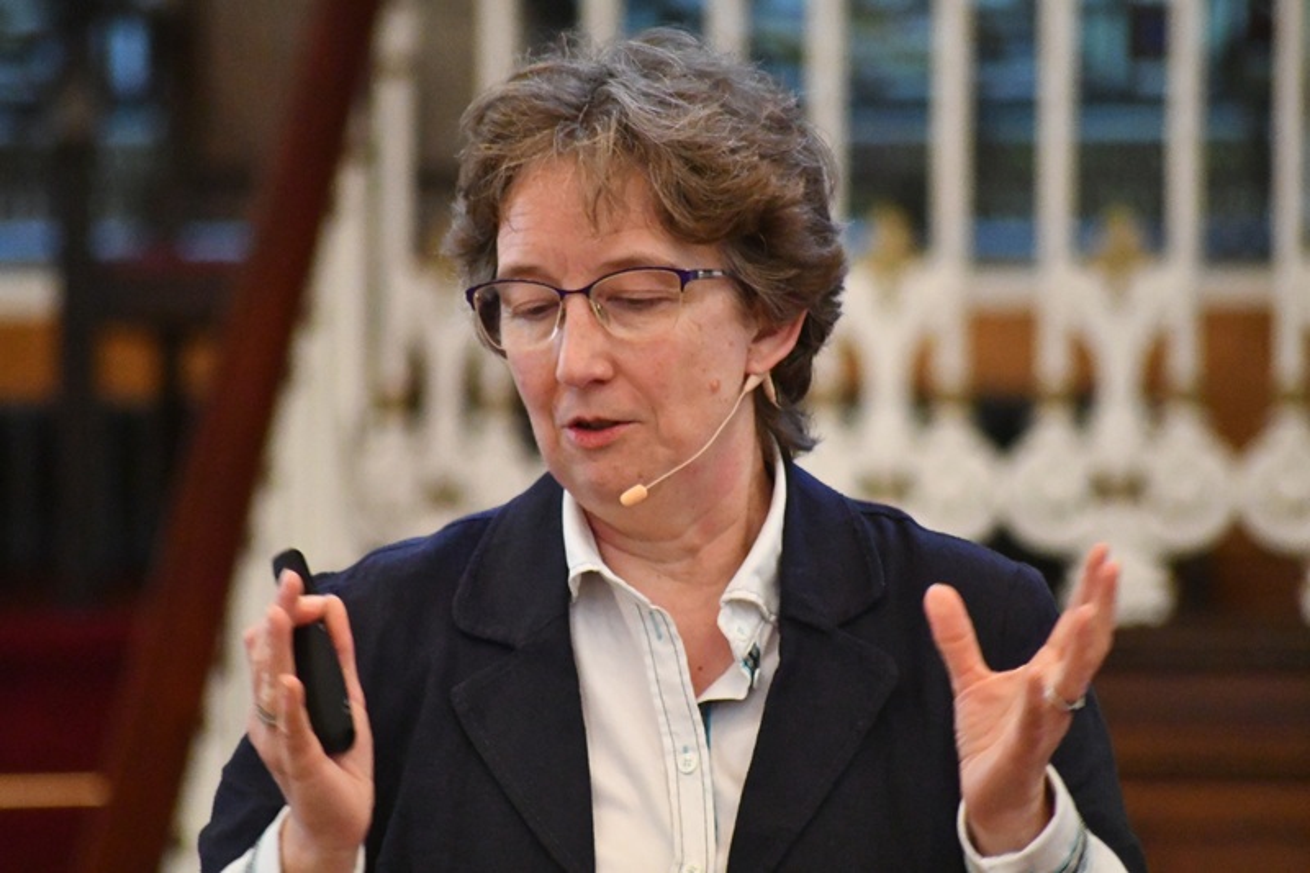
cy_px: 436
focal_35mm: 405
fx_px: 14734
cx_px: 655
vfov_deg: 3.4
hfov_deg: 5.1
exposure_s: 1/200
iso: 12800
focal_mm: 270
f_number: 5.6
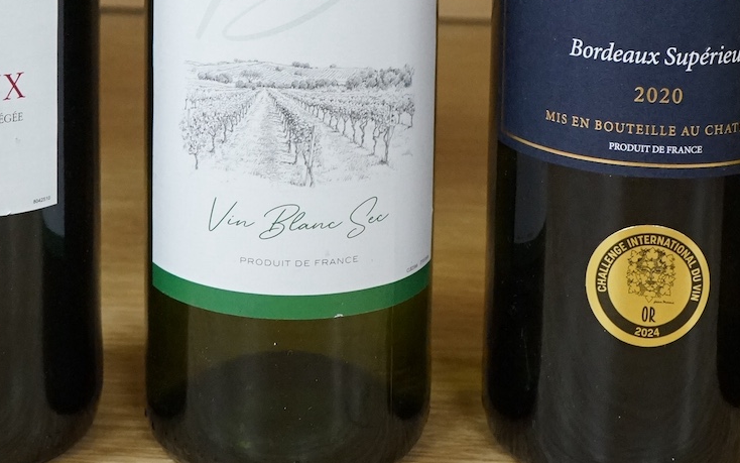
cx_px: 303
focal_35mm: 93
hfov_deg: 22.3
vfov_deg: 13.4
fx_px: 1876
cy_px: -197
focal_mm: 39
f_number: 8
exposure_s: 1/80
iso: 4000
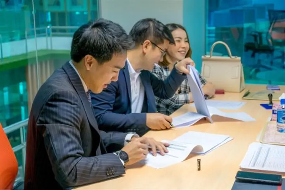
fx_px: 534
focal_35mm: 68
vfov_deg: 20.2
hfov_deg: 29.9
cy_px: 95
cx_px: 142
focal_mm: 45
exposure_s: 1/80
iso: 800
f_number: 4
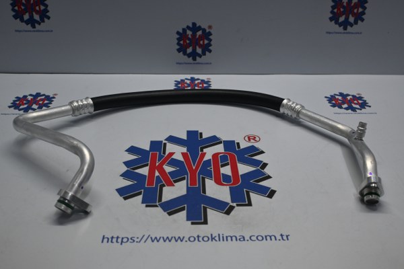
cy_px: 134
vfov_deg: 35.5
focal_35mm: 38
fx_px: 421
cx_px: 202
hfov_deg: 51.3
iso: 400
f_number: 4.2
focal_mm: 25
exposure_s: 1/160
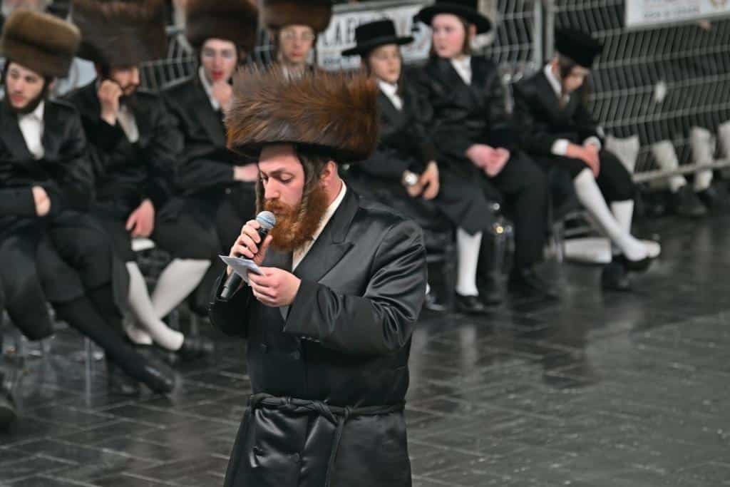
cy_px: 244
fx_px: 3954
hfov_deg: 10.5
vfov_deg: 7.0
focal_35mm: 195
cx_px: 365
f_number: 2.8
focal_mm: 130
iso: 160
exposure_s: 1/125
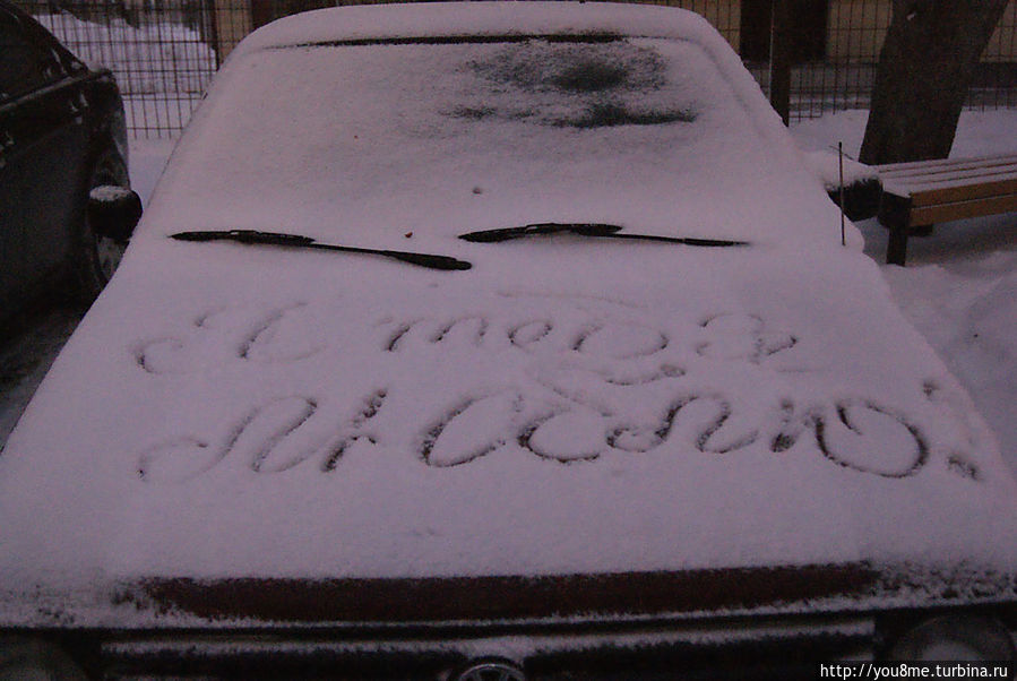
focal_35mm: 42
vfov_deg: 32.0
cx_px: 508
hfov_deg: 46.3
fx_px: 1188
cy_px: 340
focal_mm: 28
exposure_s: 1/5
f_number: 5.6
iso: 3200
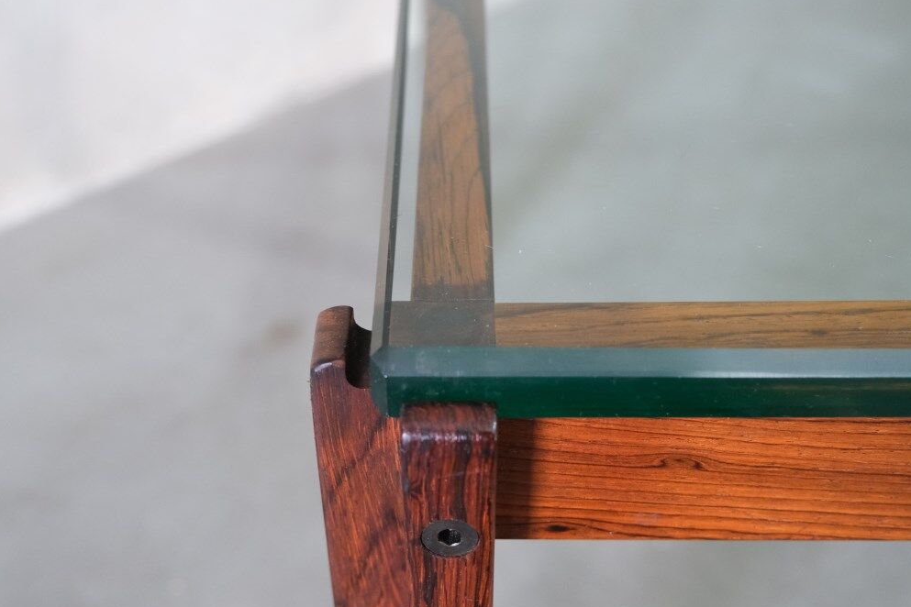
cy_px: 326
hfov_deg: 47.4
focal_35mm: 41
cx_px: 434
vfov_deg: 32.6
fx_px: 1037
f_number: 4
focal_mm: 21.2
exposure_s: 1/30
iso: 2000
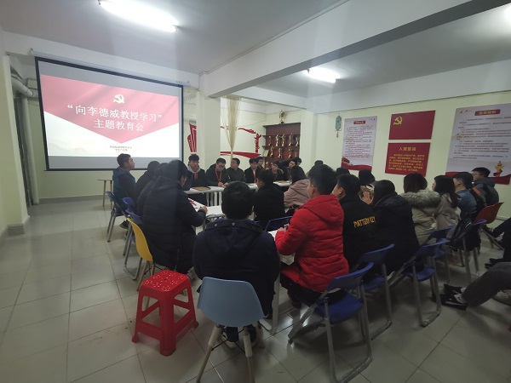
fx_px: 251
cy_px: 192
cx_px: 256
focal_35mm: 17
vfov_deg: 74.7
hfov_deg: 91.0
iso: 400
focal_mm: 2.26
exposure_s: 1/25
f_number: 2.2
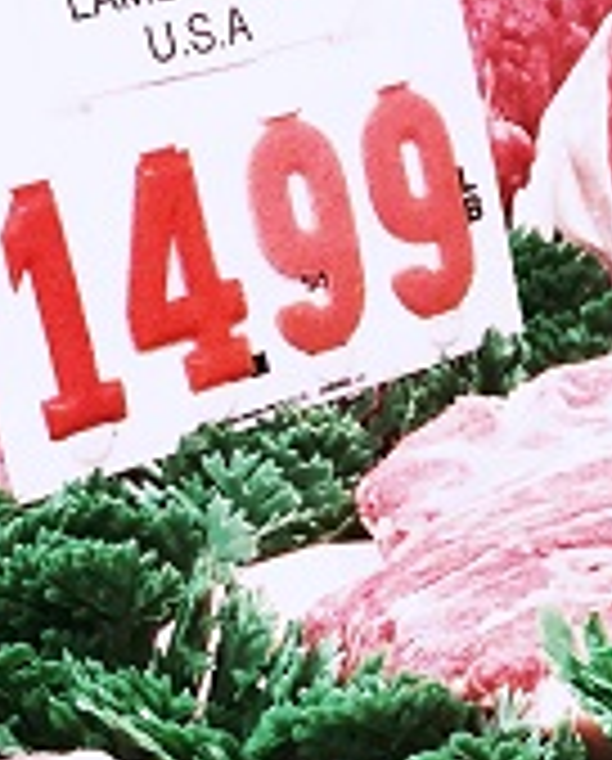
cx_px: 1130
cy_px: 859
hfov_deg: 8.9
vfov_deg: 11.3
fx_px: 3768
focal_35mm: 167
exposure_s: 1/30
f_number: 2.2
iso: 40
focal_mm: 4.15
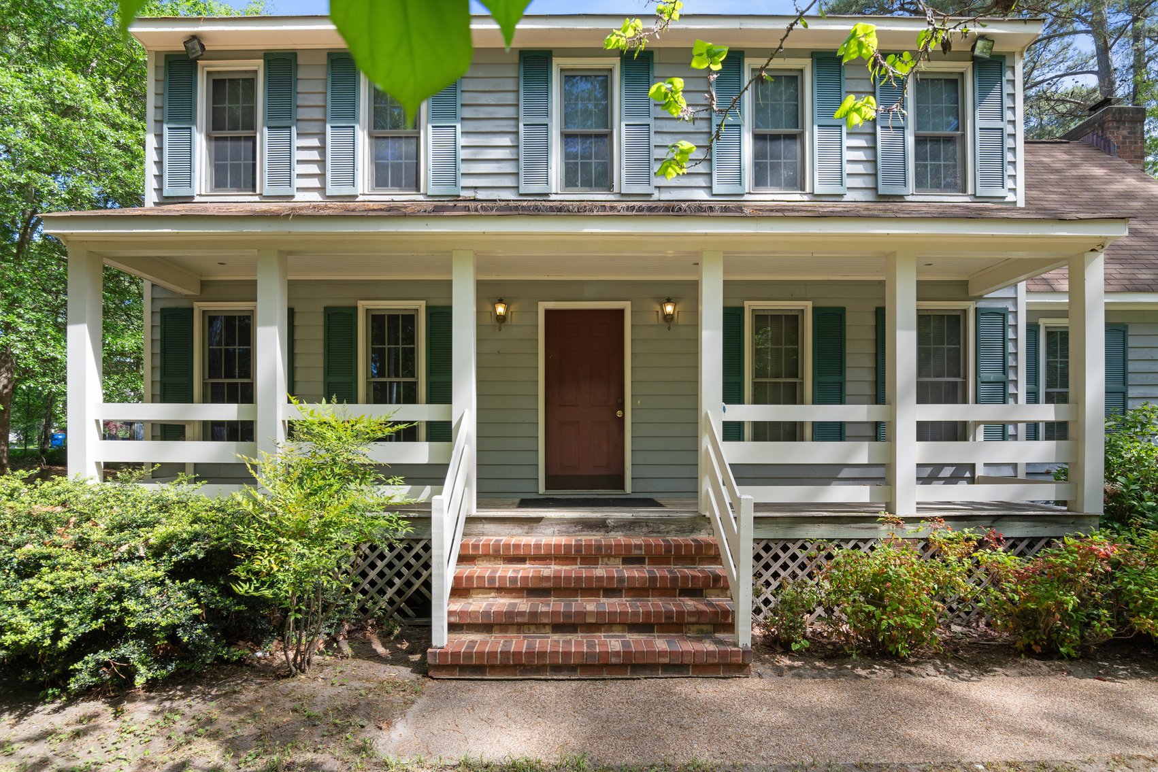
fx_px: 531
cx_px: 579
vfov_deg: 72.1
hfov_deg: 95.0
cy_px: 386
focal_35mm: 16
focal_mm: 11
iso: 100
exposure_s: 1/25
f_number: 8
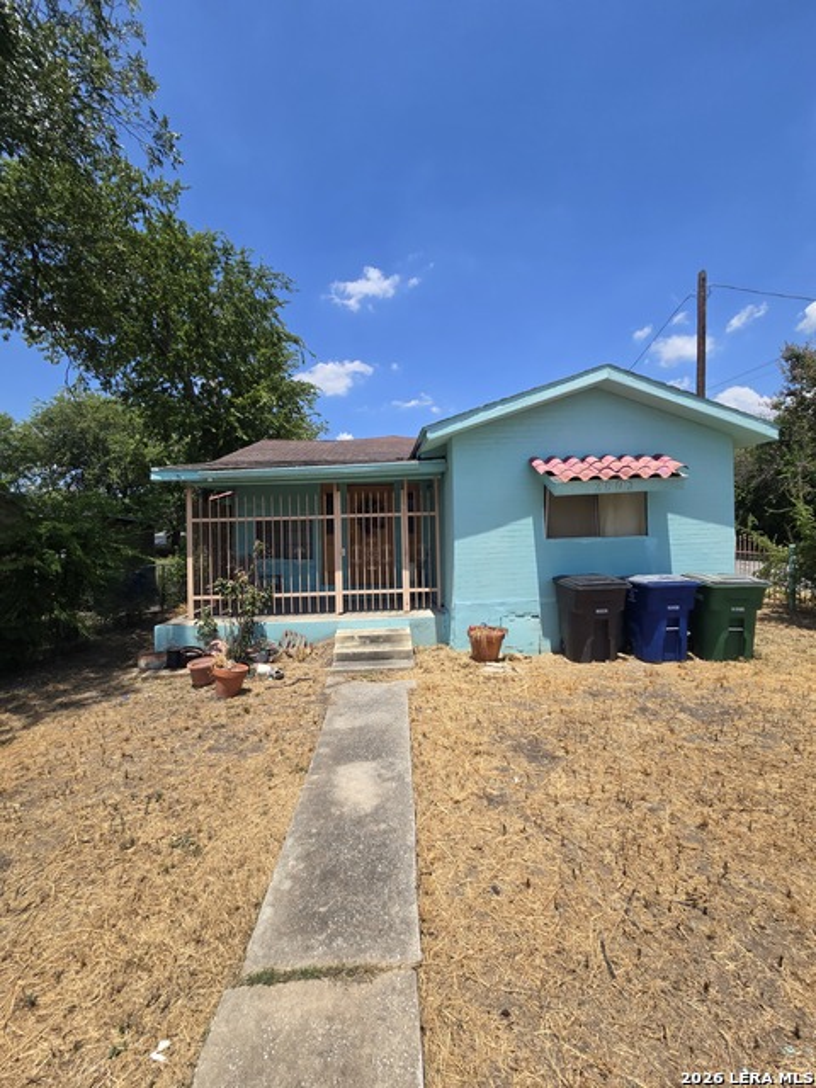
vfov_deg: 106.2
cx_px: 408
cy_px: 544
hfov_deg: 89.9
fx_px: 409
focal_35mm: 13
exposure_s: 1/2483
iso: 50
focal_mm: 2.2
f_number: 2.2
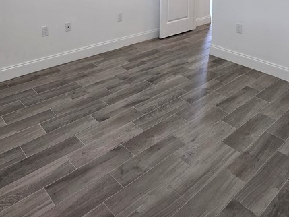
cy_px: -33
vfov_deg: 36.7
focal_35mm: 31
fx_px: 259
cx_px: 134
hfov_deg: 58.3
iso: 125
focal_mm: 2.2
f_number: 2.2
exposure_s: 1/60
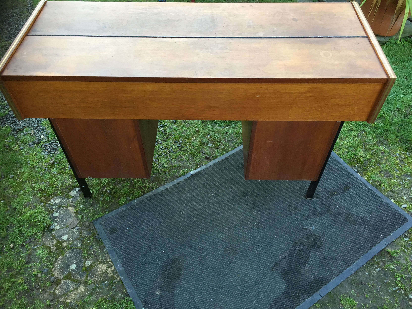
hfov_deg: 61.7
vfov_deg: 48.2
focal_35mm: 29
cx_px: 206
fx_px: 345
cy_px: 154
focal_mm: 4.15
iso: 40
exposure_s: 1/33
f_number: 2.2
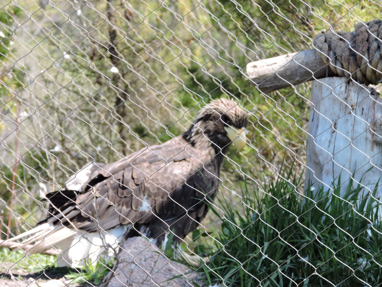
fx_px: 3035
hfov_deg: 7.2
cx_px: 191
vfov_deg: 5.4
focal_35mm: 275
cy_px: 144
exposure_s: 1/200
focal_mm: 49.1
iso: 125
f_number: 4.7
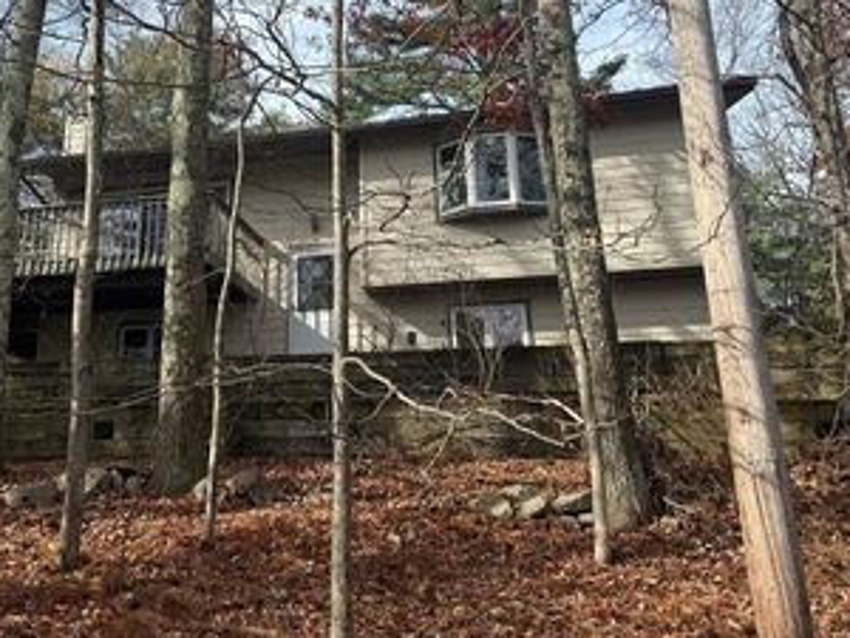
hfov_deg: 46.2
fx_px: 982
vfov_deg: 35.5
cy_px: 203
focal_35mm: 40
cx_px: 292
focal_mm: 6.76
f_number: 1.78
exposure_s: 1/2110
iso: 80
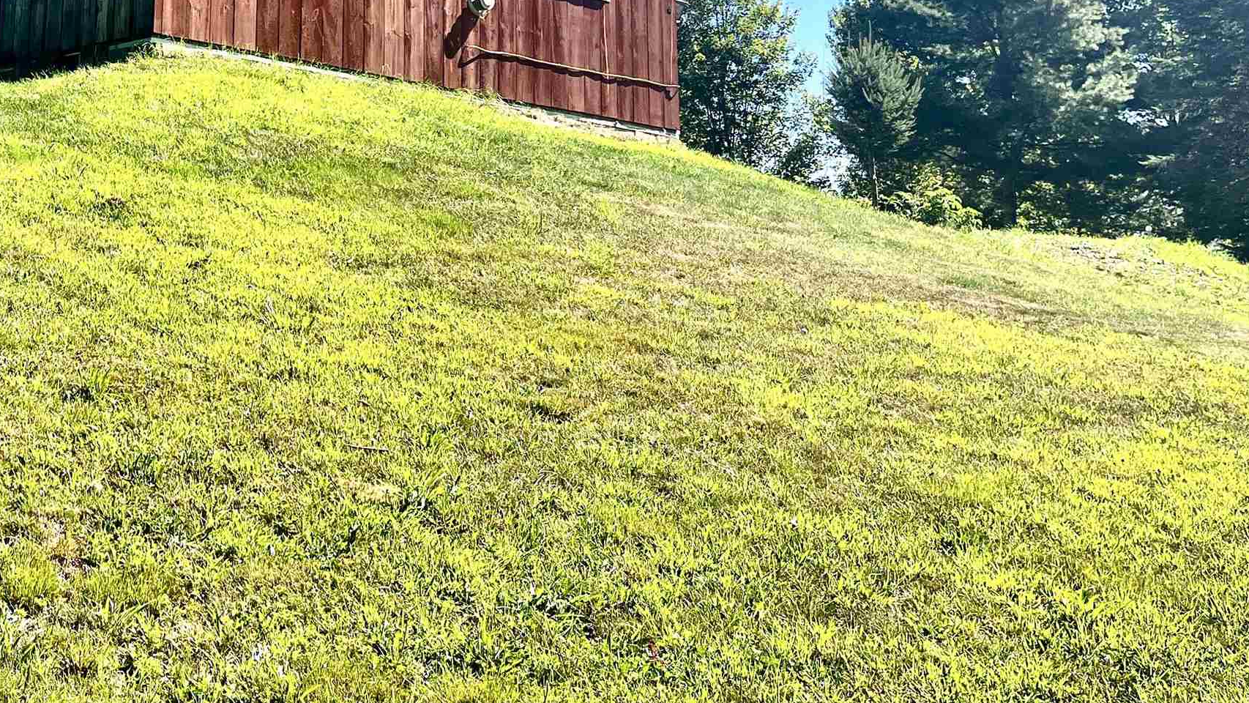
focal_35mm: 51
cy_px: -7
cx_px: 145
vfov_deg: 22.6
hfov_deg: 38.1
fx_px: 1689
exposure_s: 1/2463
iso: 50
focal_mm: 5.1
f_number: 1.6
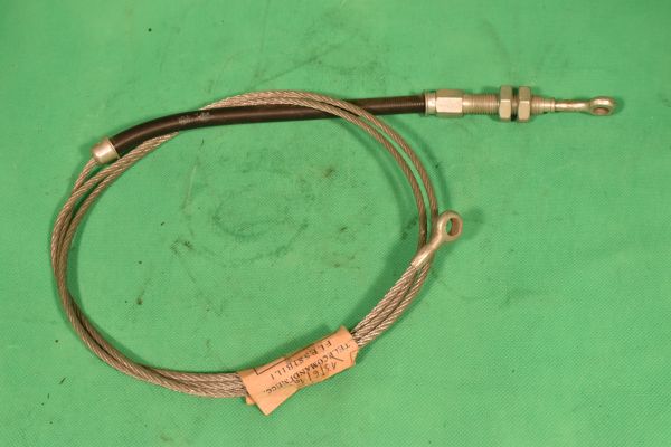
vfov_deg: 23.8
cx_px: 336
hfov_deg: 35.1
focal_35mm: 57
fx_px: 1062
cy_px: 224
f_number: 16
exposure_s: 1/60
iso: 1000
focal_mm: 38
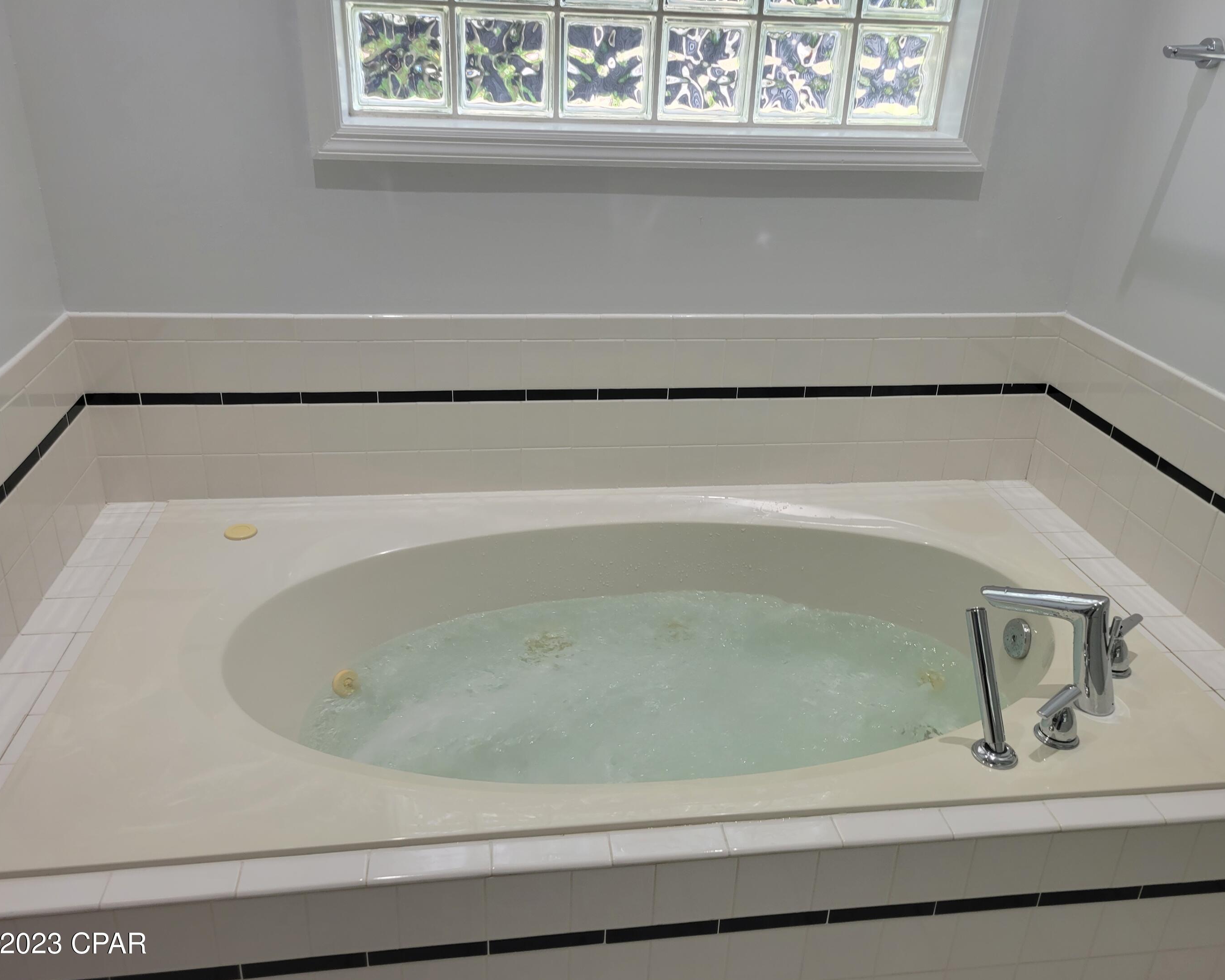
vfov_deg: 51.5
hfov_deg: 62.2
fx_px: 1015
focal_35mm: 28
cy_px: 483
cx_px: 652
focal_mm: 5.4
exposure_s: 1/120
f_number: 1.8
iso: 80
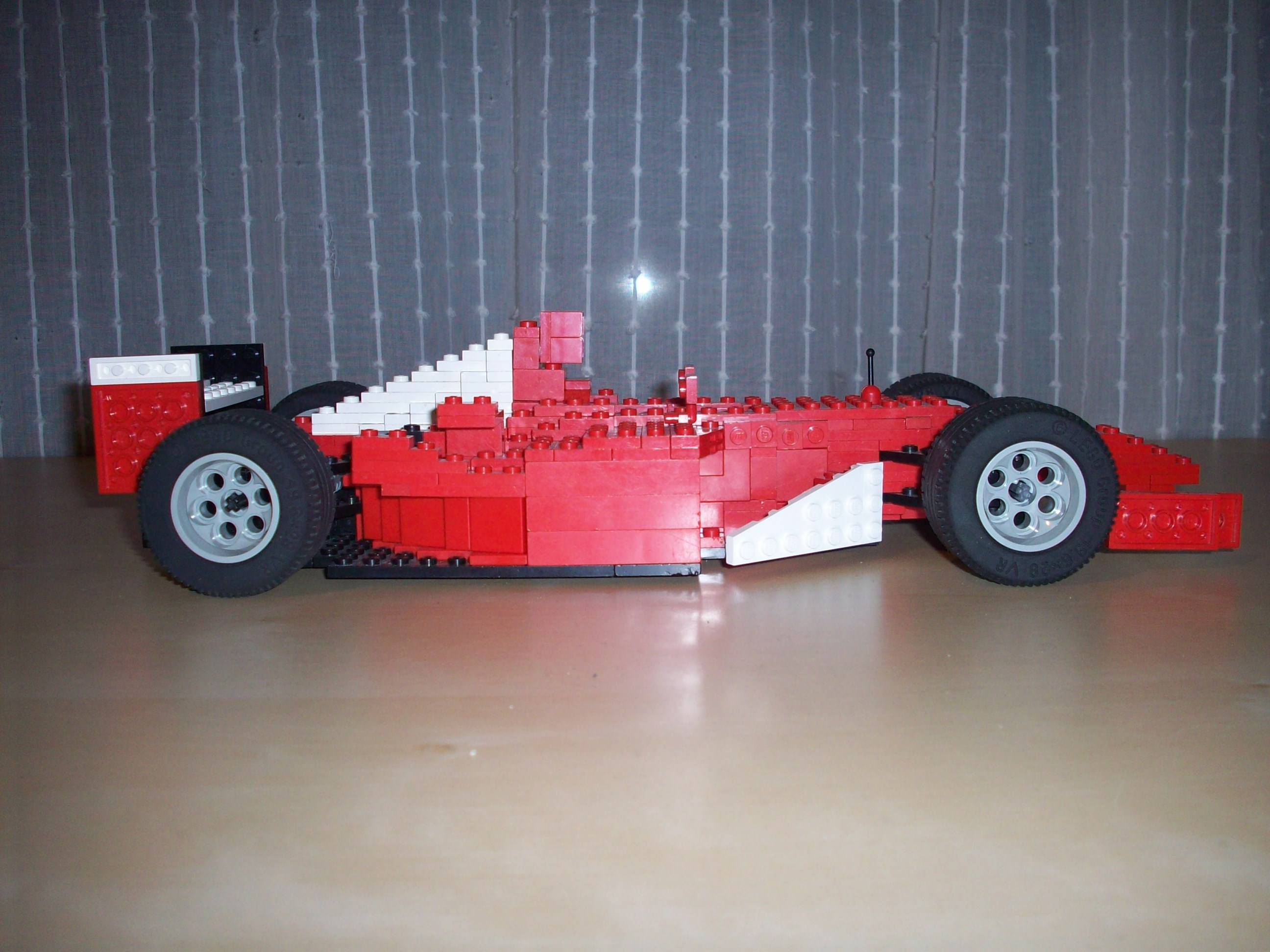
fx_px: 1357
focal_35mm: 37
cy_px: 476
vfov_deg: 38.7
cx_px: 635
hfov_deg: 50.1
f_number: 2.8
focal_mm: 6.2
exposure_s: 1/64
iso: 80
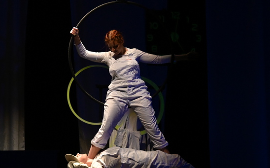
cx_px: 144
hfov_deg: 8.4
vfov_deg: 5.2
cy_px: 97
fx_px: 1839
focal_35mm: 250
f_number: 2.8
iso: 4000
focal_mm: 112
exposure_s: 1/1000
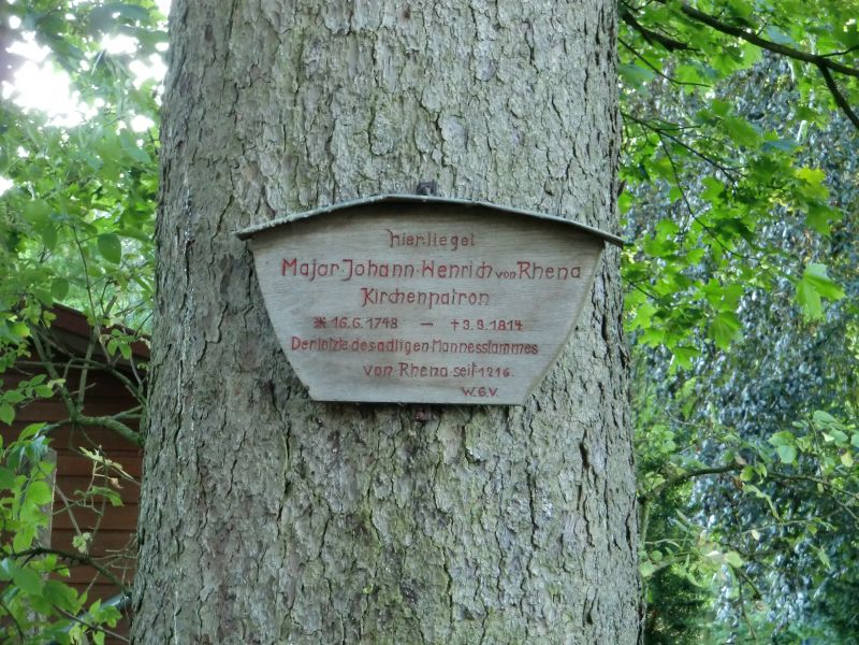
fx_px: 2606
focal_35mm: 105
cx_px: 430
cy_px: 322
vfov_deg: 14.1
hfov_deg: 18.7
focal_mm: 18.8
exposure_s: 1/30
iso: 400
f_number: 5
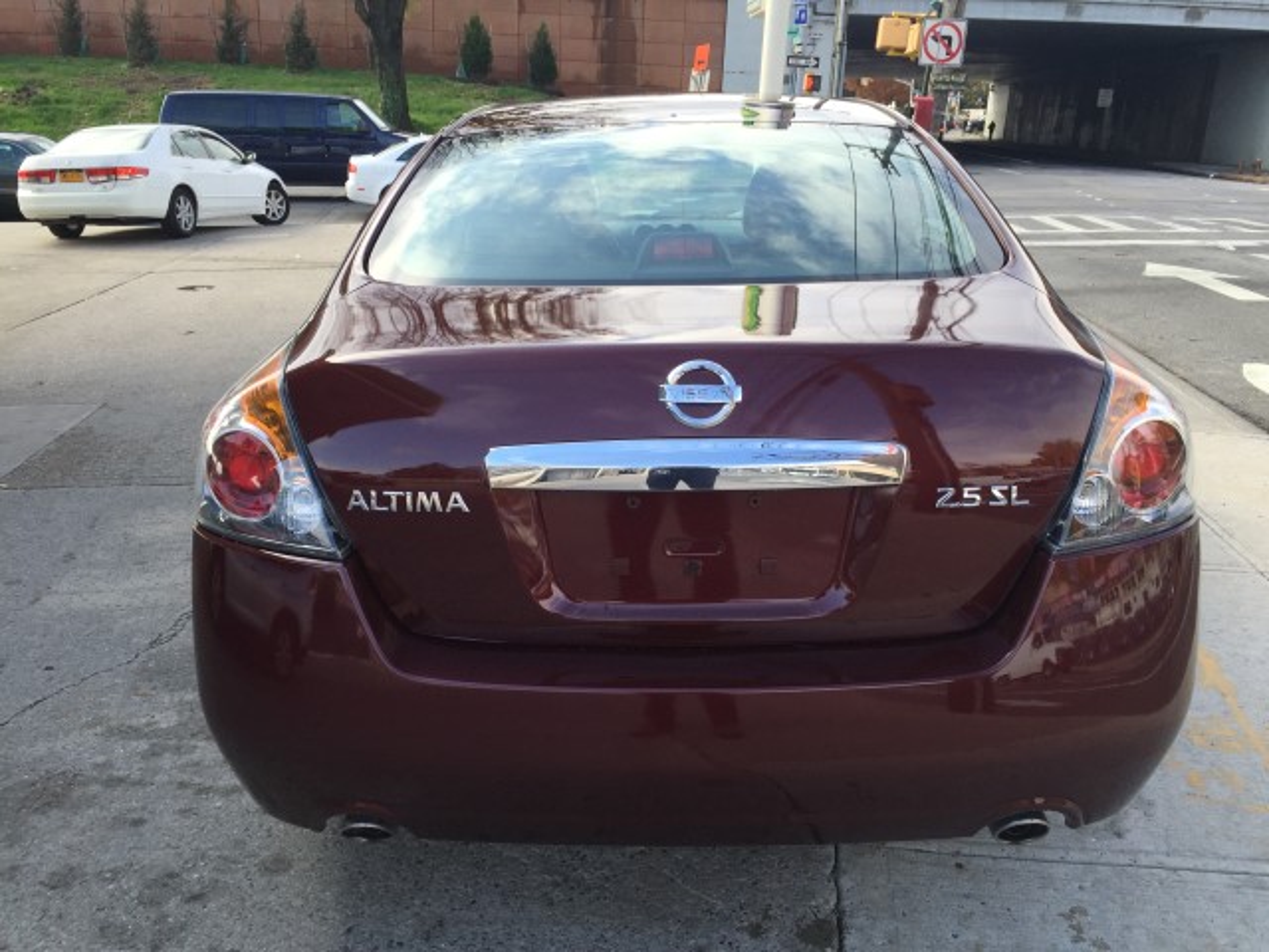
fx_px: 1063
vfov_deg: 48.2
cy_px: 476
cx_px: 634
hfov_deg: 61.7
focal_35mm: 29
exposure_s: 1/618
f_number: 2.2
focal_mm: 4.15
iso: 32
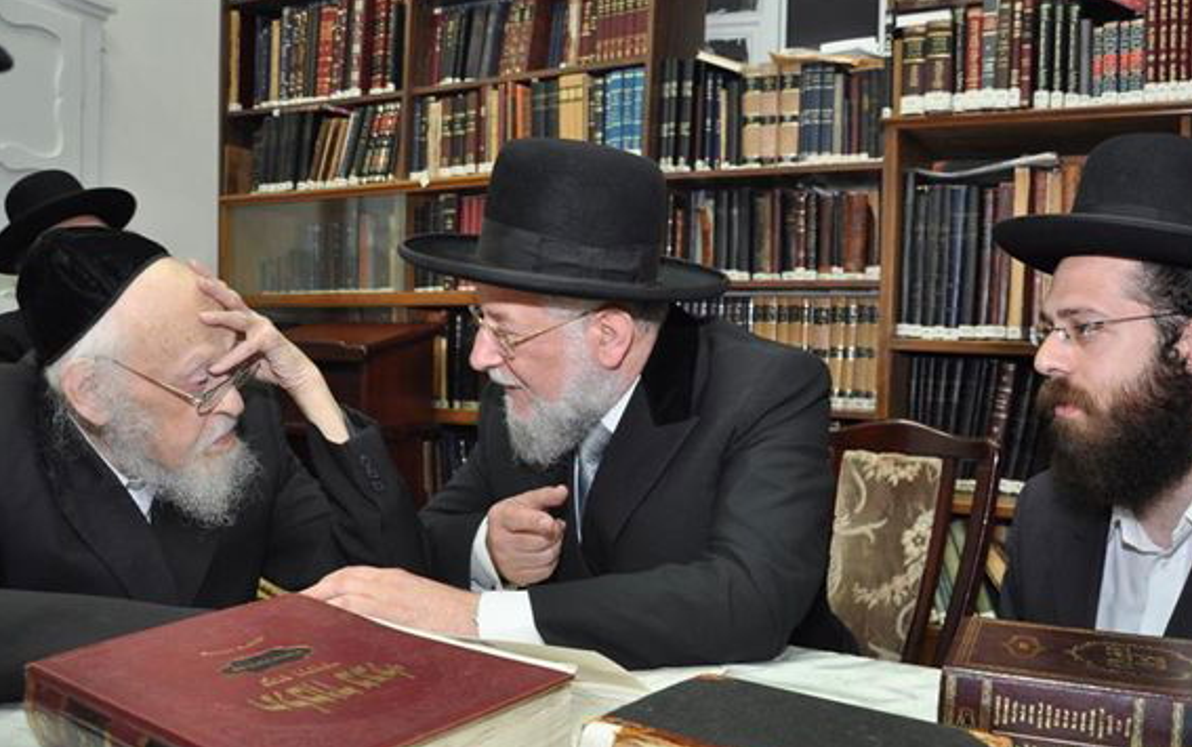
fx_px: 1008
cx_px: 650
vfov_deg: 40.5
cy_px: 435
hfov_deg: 61.1
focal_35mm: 31
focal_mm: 18
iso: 640
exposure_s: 1/60
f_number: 5
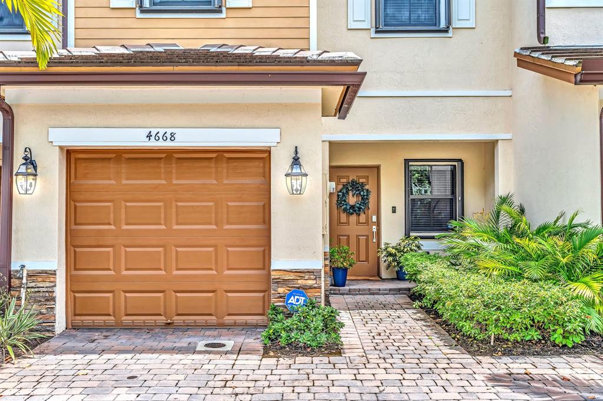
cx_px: 302
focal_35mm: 34
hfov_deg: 55.8
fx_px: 569
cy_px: 200
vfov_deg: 38.9
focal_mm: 34
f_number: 8
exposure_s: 1/320
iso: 200
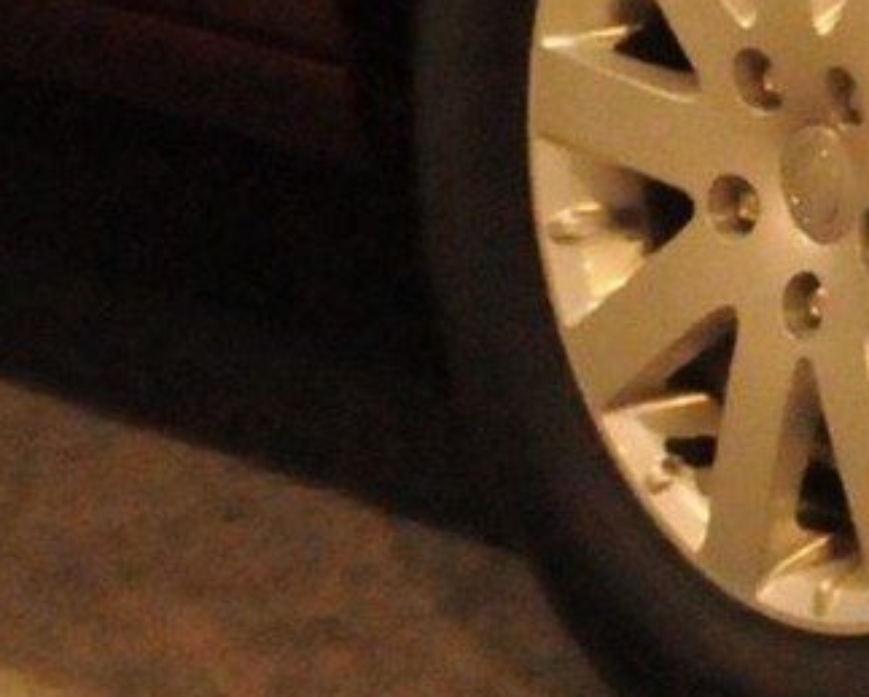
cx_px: 1160
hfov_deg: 5.1
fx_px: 9798
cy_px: -997
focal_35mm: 381
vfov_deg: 4.0
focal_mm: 35
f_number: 5
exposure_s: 1/160
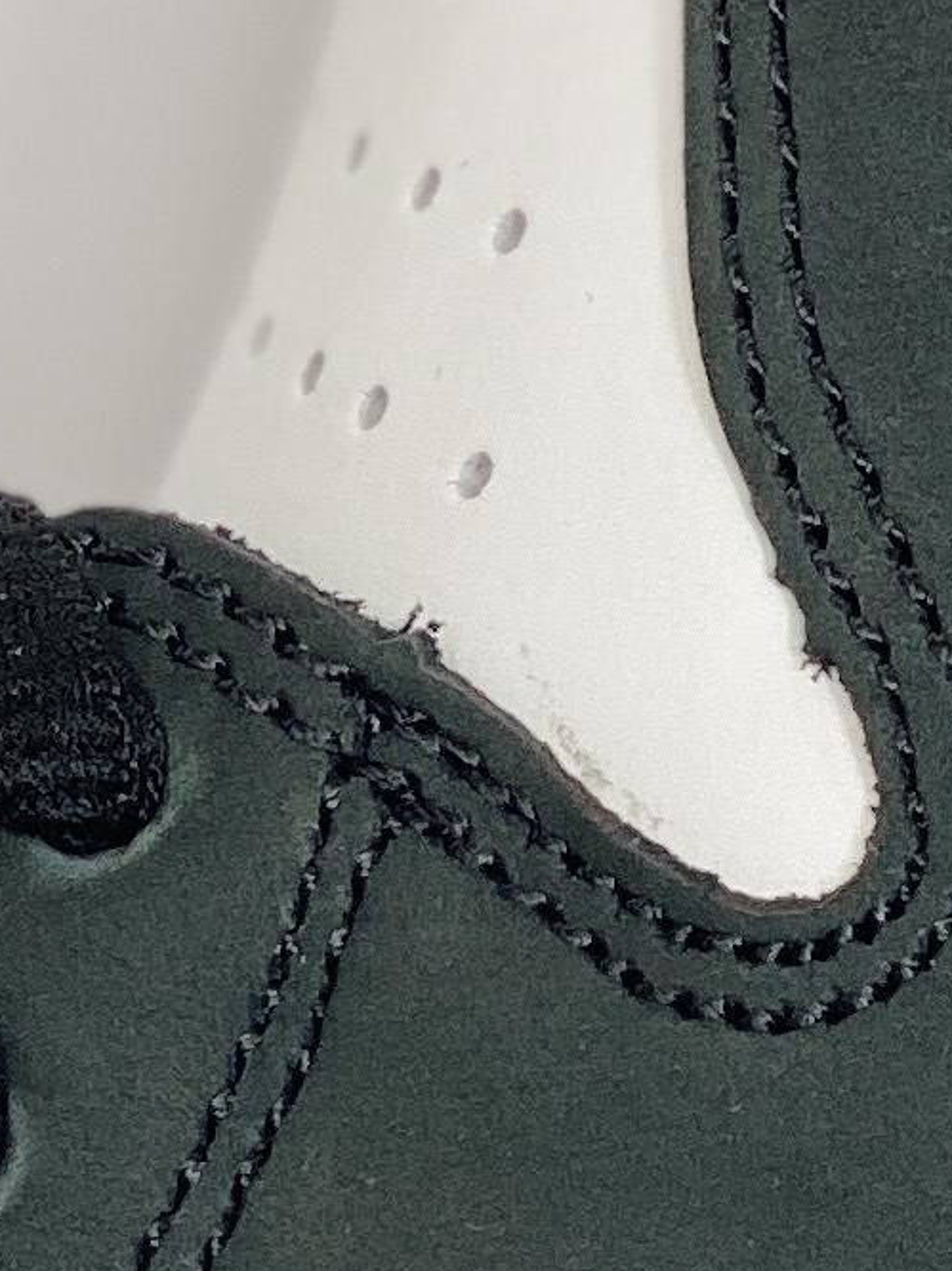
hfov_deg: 4.7
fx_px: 11558
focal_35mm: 315
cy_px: 1723
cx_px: 750
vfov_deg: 6.2
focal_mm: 6
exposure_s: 1/100
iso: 50
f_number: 2
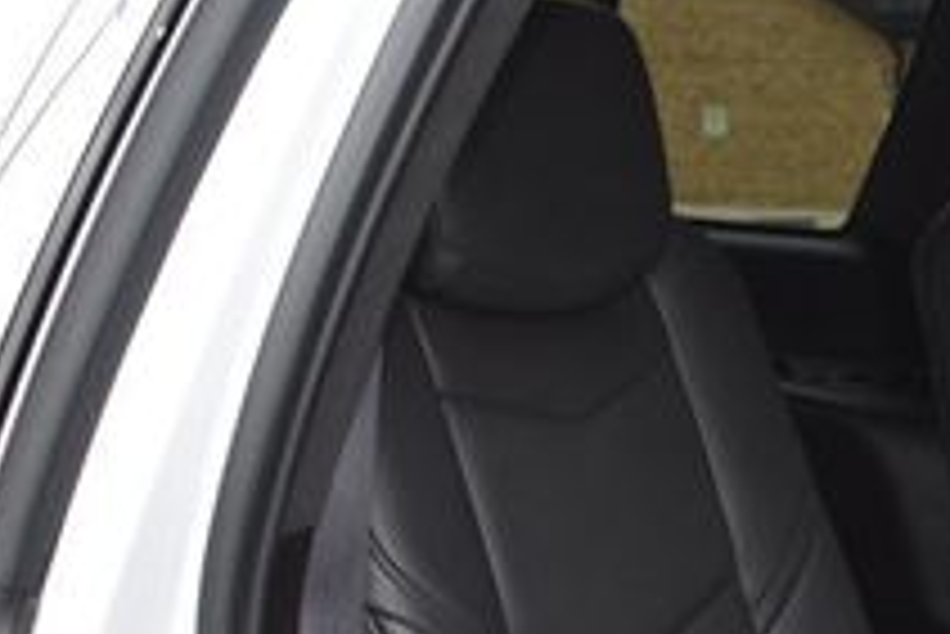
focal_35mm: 82
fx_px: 2165
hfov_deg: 23.2
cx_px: 1054
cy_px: 695
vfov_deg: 16.2
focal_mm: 18
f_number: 5
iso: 500
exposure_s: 1/200
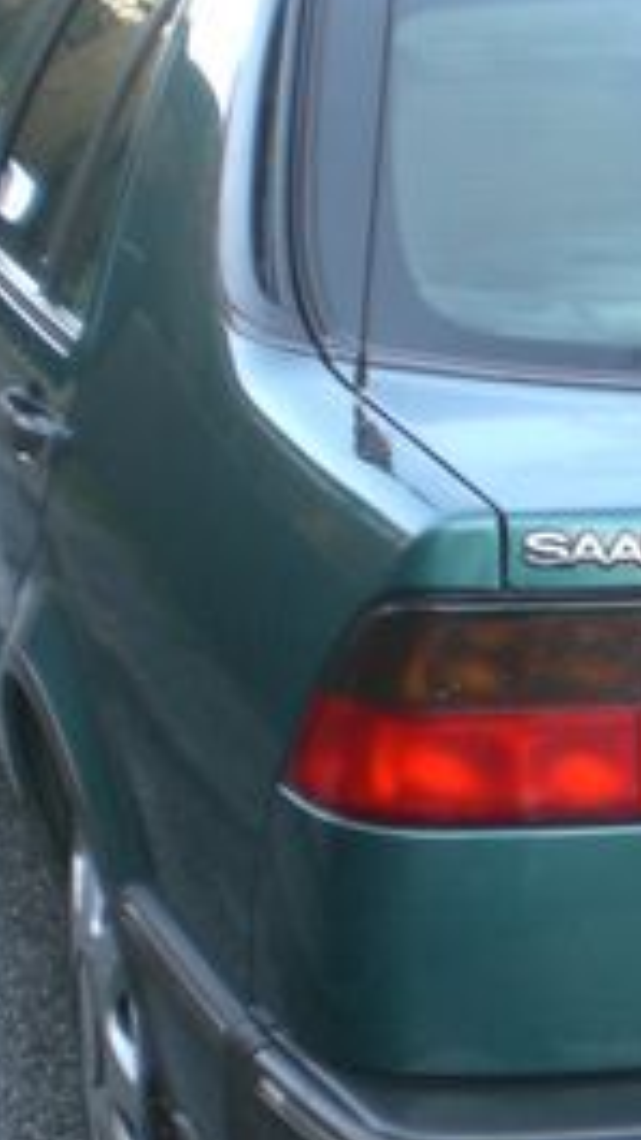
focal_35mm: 100
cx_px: 1011
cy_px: 645
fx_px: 3023
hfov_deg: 11.5
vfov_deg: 21.3
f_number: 3.1
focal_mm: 6.3
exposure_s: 1/60
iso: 100
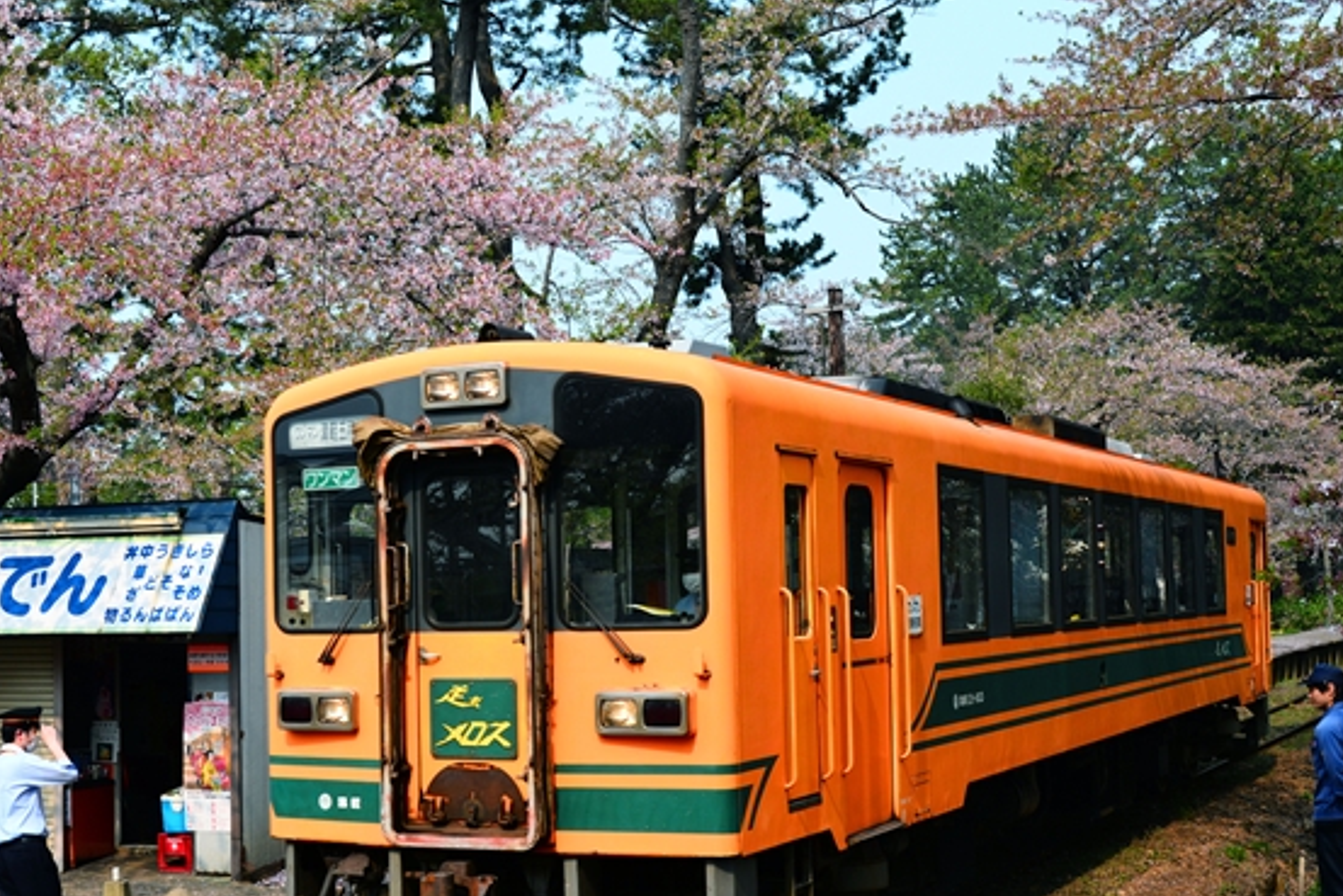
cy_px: 510
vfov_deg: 24.6
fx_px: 2052
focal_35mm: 55
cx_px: 517
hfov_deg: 36.1
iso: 400
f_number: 9
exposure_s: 1/320
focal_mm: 38
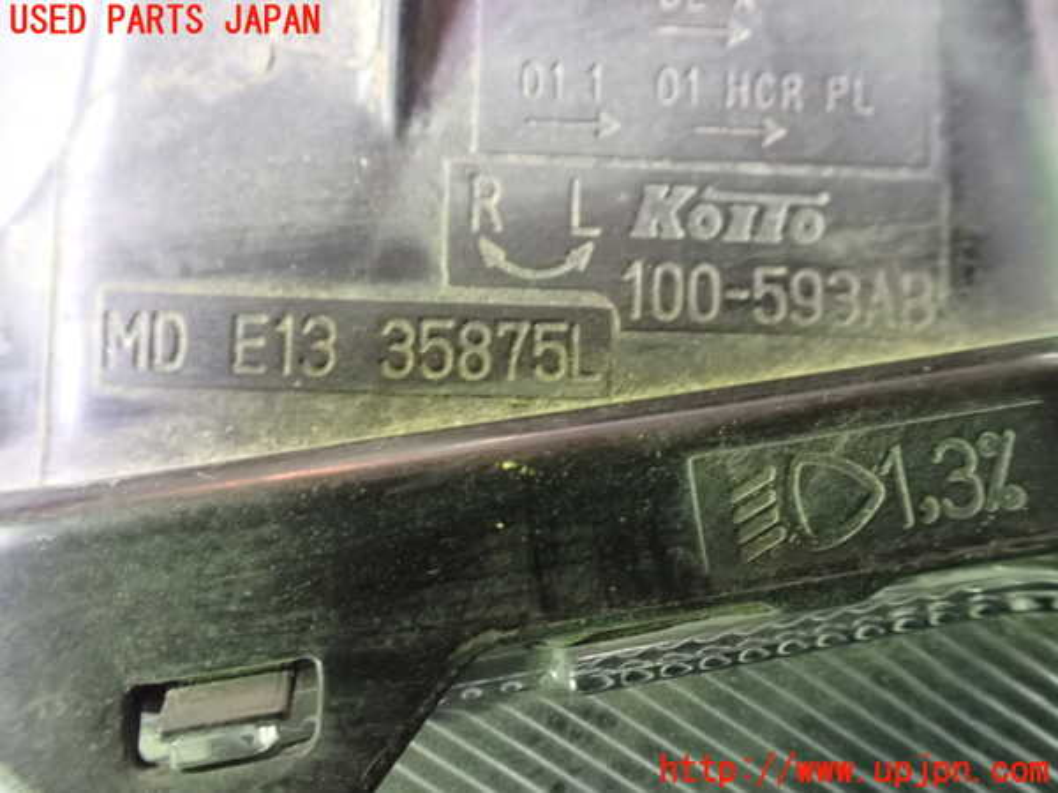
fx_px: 917
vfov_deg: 46.8
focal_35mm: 30
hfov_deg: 60.0
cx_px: 529
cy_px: 396
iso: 1600
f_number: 2.3
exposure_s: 1/25
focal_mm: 5.4
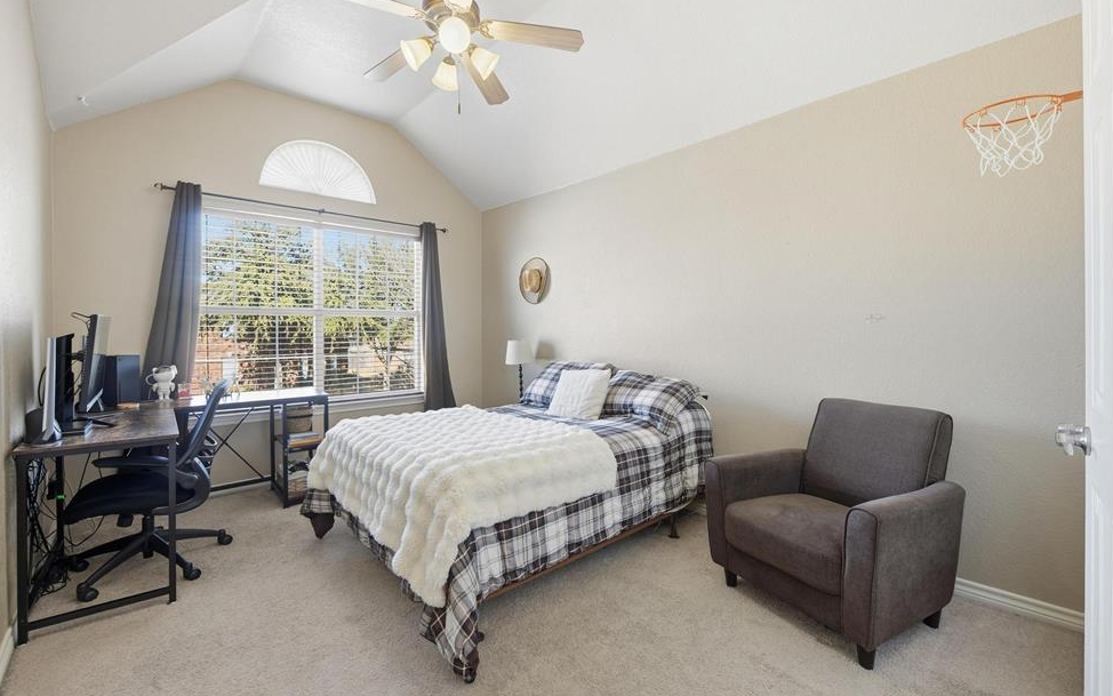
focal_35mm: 15
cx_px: 534
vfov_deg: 74.7
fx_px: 455
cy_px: 329
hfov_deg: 101.4
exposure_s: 1/50
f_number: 9
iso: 100
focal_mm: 14
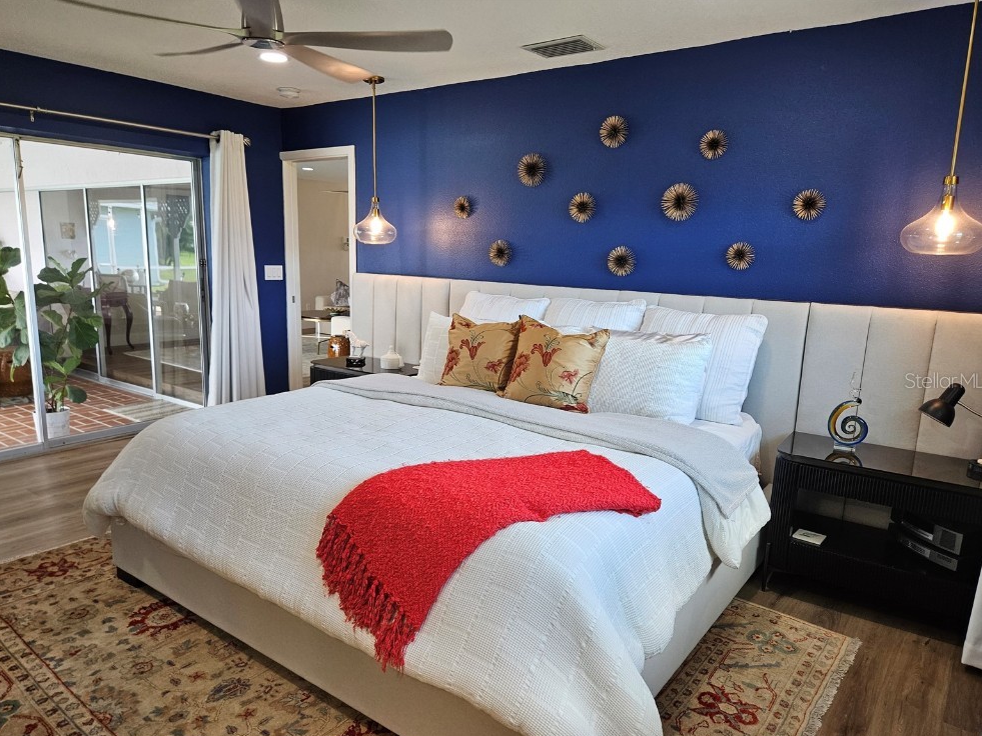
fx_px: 681
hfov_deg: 71.6
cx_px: 486
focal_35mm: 24
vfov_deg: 56.8
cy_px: 380
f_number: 1.8
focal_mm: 5.4
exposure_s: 1/120
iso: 160
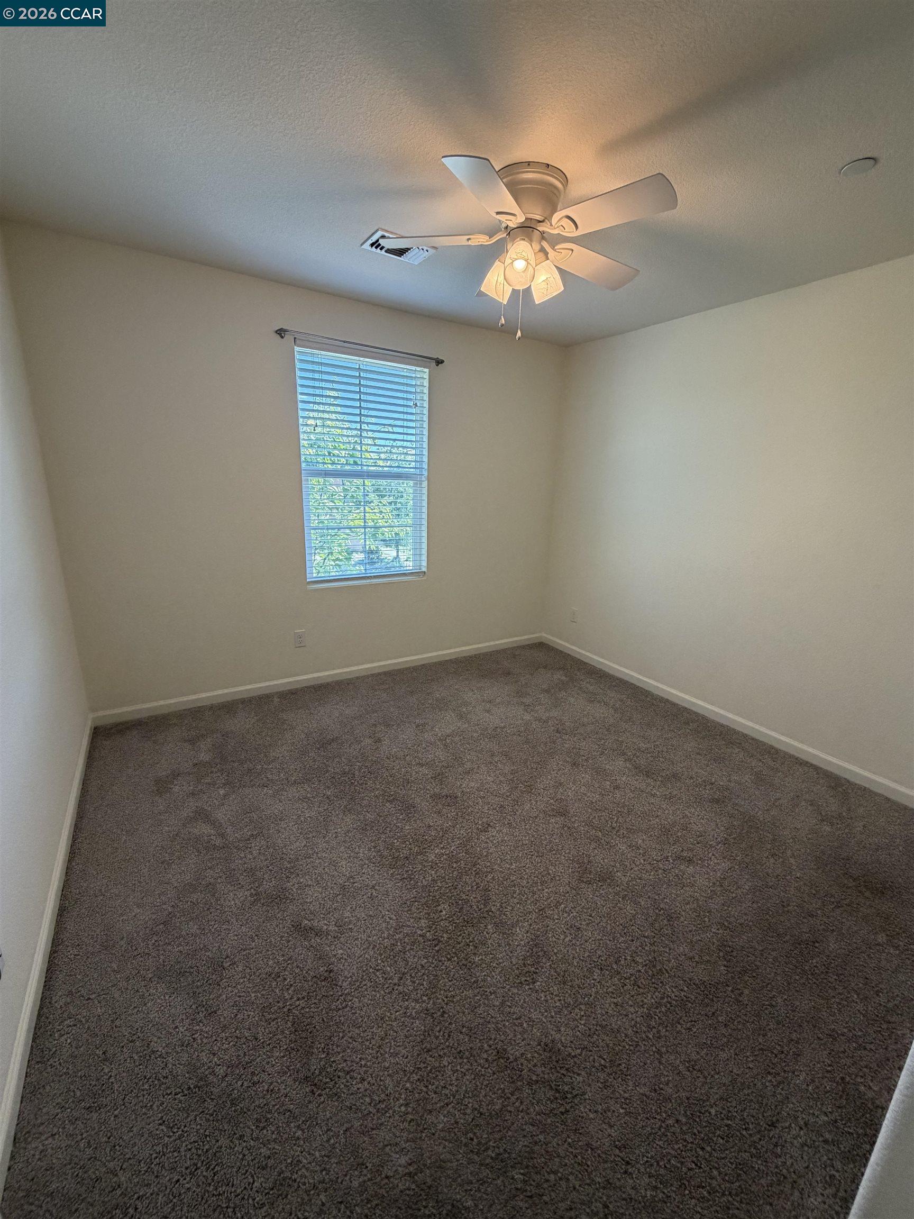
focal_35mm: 14
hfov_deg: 85.7
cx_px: 457
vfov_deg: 102.1
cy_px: 610
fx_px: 493
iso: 250
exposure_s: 1/120
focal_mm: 2.22
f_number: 2.2
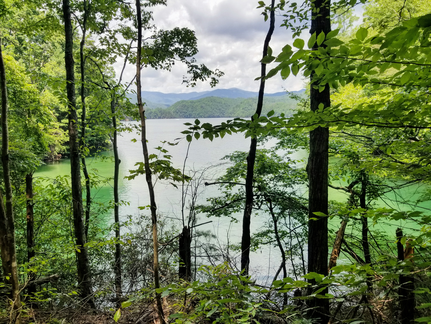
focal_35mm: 26
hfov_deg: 67.3
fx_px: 324
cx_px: 216
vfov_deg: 53.1
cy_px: 162
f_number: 1.7
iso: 50
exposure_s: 1/2328
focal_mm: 4.25
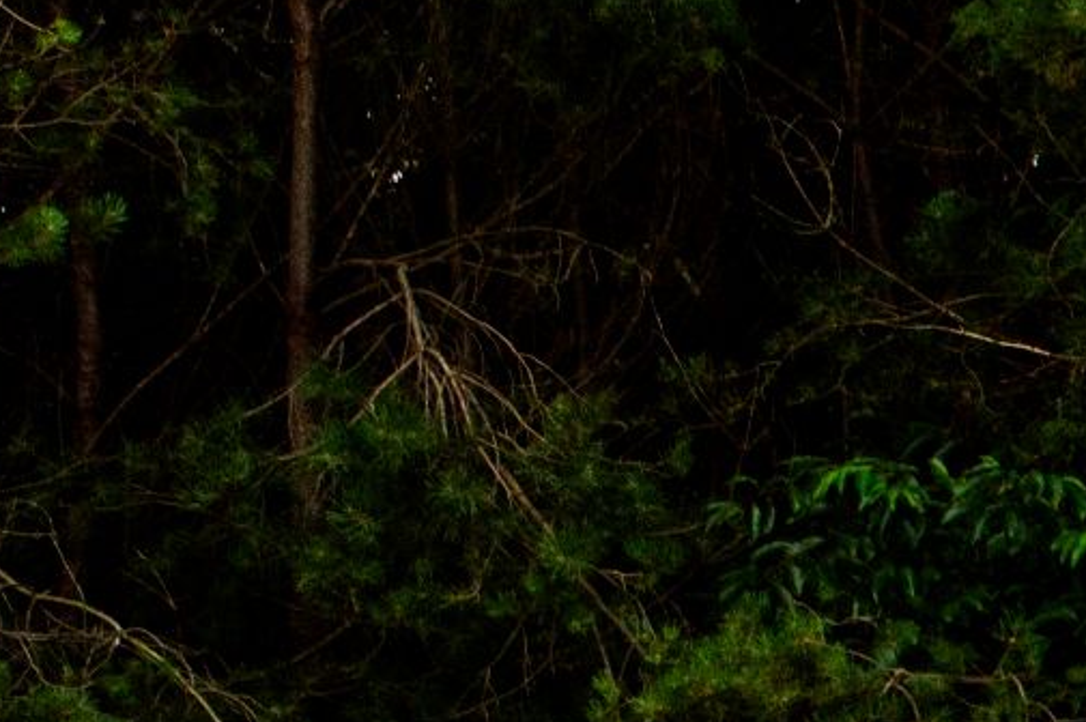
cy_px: 1384
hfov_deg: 4.7
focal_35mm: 428
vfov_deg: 3.2
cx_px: 2548
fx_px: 12902
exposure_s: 1/500
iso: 400
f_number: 7.1
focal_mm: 60
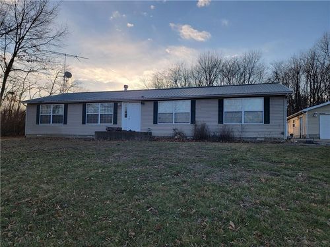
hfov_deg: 71.6
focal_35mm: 24
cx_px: 165
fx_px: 229
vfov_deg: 56.8
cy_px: 124
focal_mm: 6.7
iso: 16
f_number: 1.8
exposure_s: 1/340
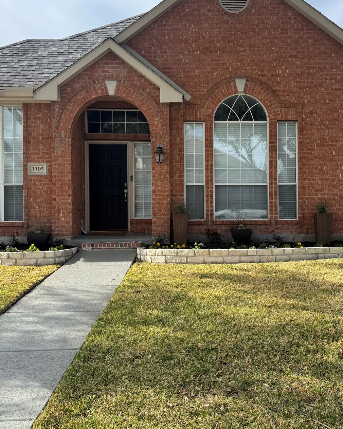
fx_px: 482
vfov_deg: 47.9
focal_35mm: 38
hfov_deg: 39.0
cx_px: 207
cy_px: 200
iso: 80
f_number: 1.78
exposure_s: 1/1637
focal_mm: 6.76
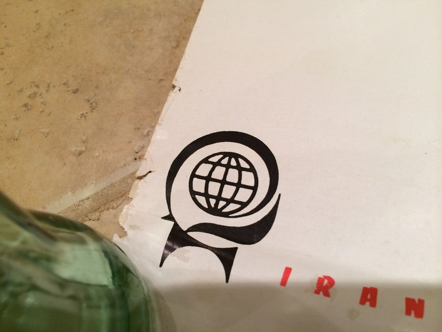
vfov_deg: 46.8
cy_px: 166
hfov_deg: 60.0
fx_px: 383
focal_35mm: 30
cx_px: 221
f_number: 2.2
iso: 80
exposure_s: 1/30
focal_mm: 4.12
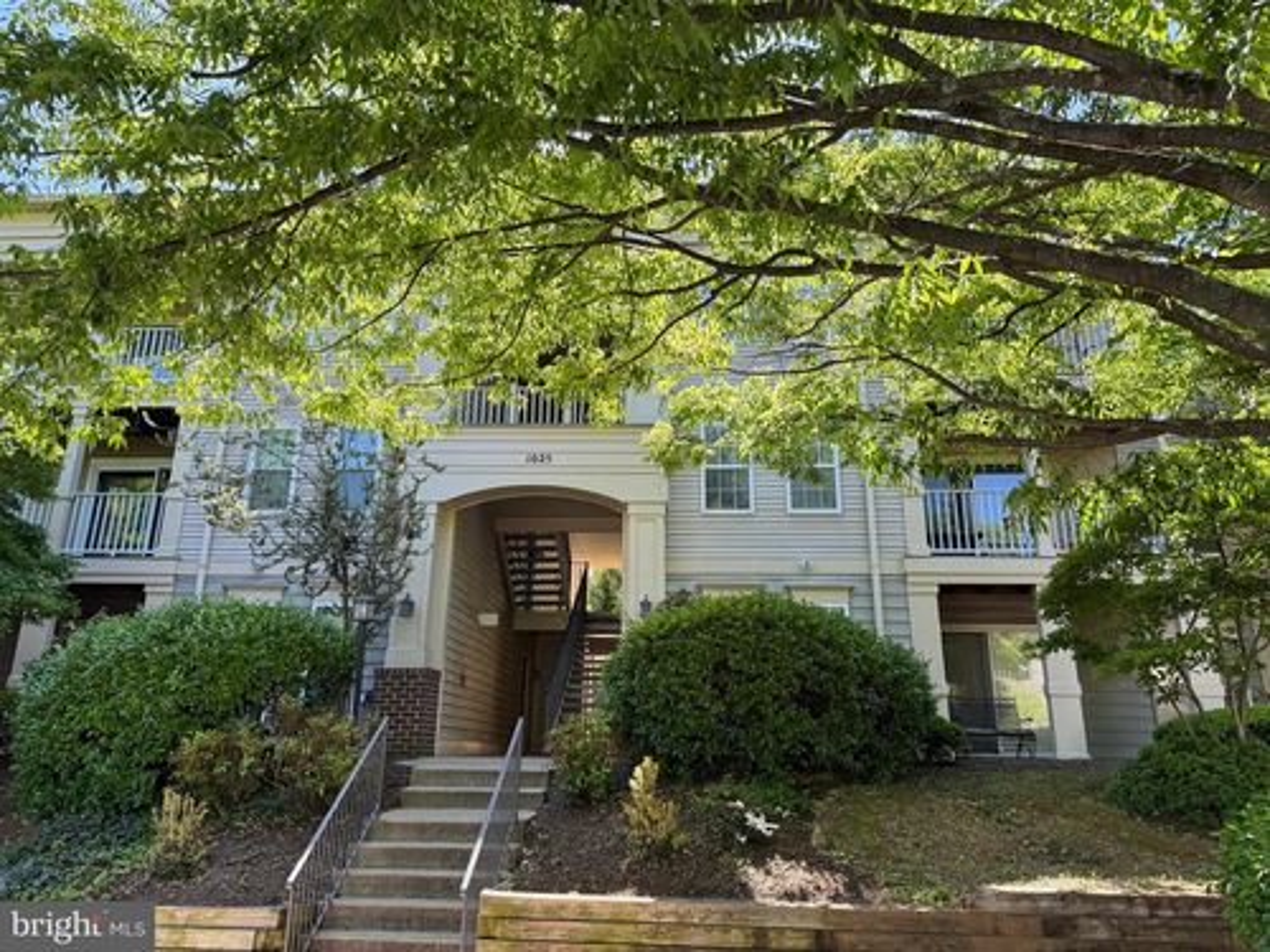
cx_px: 635
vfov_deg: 56.8
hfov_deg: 71.6
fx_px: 881
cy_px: 476
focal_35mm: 24
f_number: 1.78
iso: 100
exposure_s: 1/521
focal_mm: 6.76
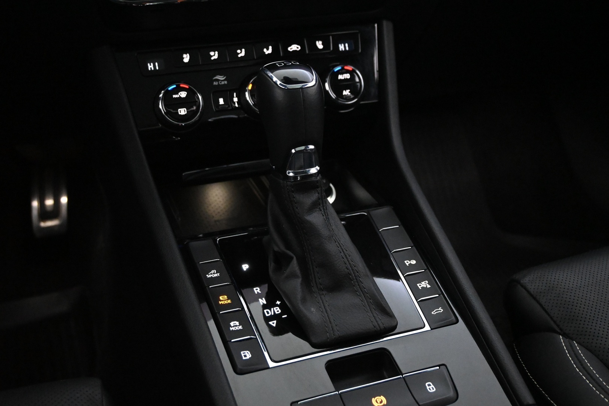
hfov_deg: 46.4
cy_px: 203
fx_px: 710
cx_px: 304
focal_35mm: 42
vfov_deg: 31.9
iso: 8000
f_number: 4.5
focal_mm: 28
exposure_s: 1/50
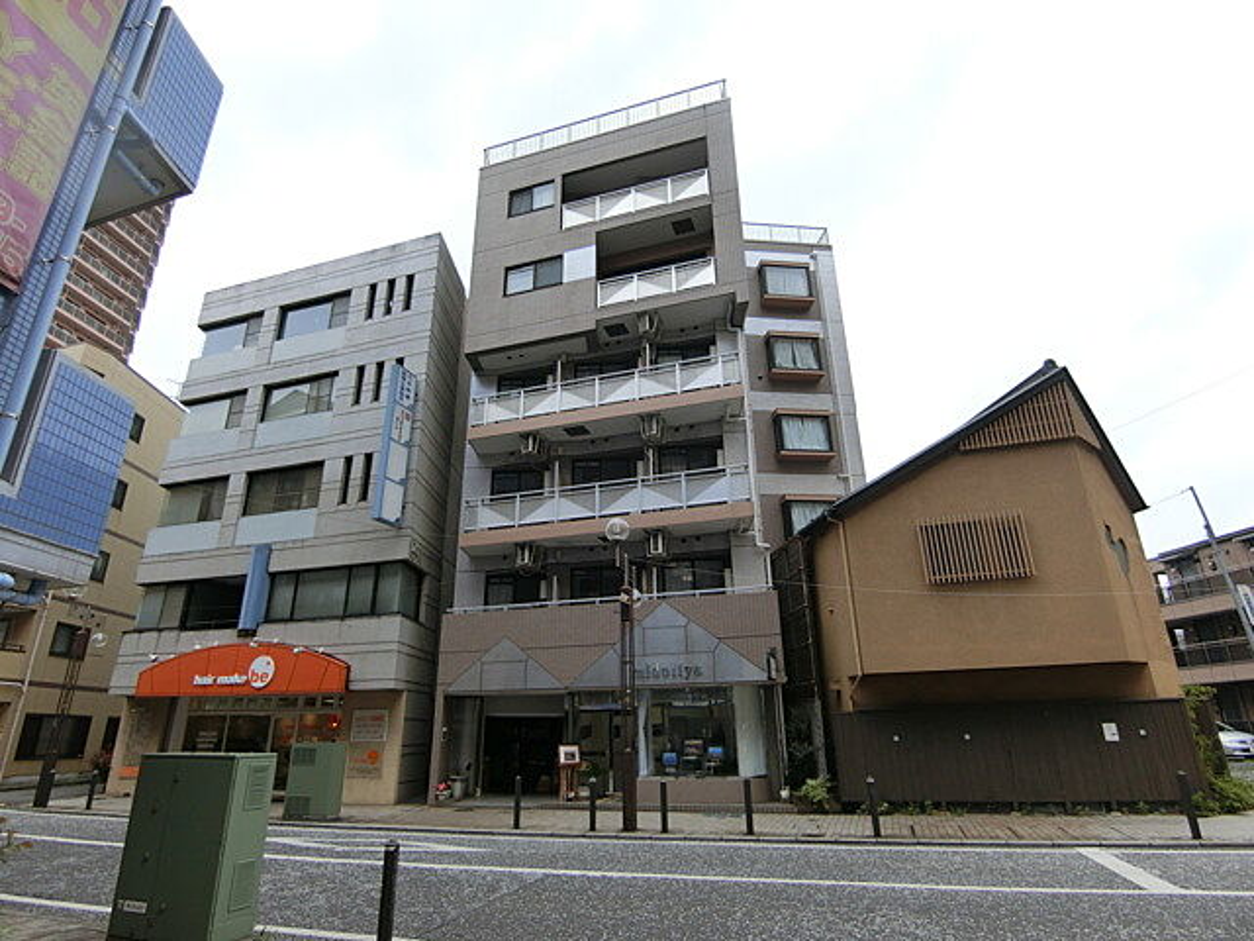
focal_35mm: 19
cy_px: 470
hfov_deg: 84.7
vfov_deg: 68.7
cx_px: 627
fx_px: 688
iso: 80
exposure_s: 1/640
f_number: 2.7
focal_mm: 4.06
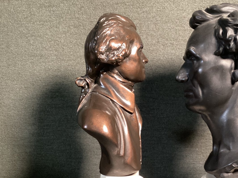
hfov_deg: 42.3
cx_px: 162
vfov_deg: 32.5
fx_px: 303
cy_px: 122
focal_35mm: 44
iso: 320
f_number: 2.4
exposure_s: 1/50
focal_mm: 3.3
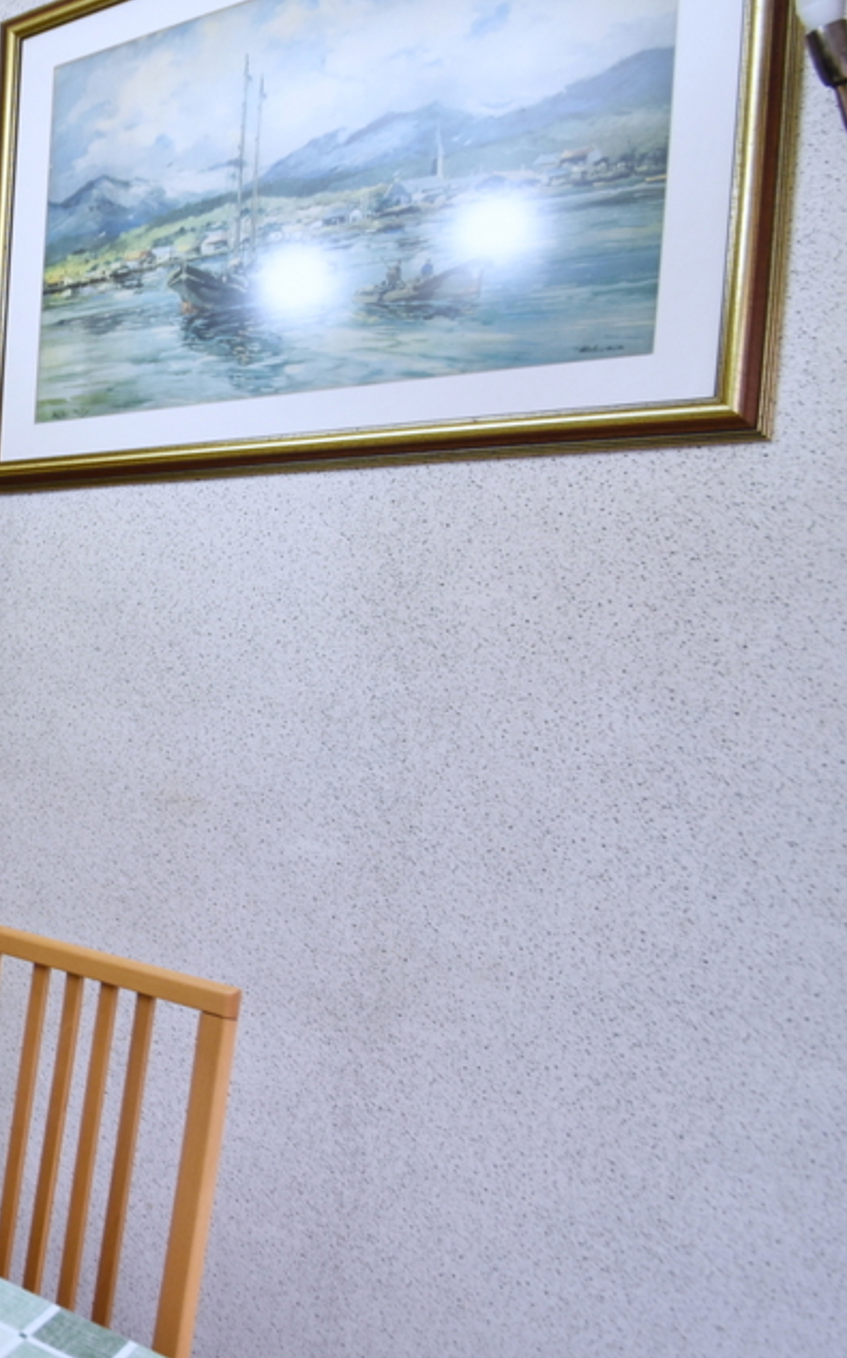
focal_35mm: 29
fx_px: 1072
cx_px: -435
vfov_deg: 64.6
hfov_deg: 28.0
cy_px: 736
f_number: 4.5
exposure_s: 1/15
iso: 200
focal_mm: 10
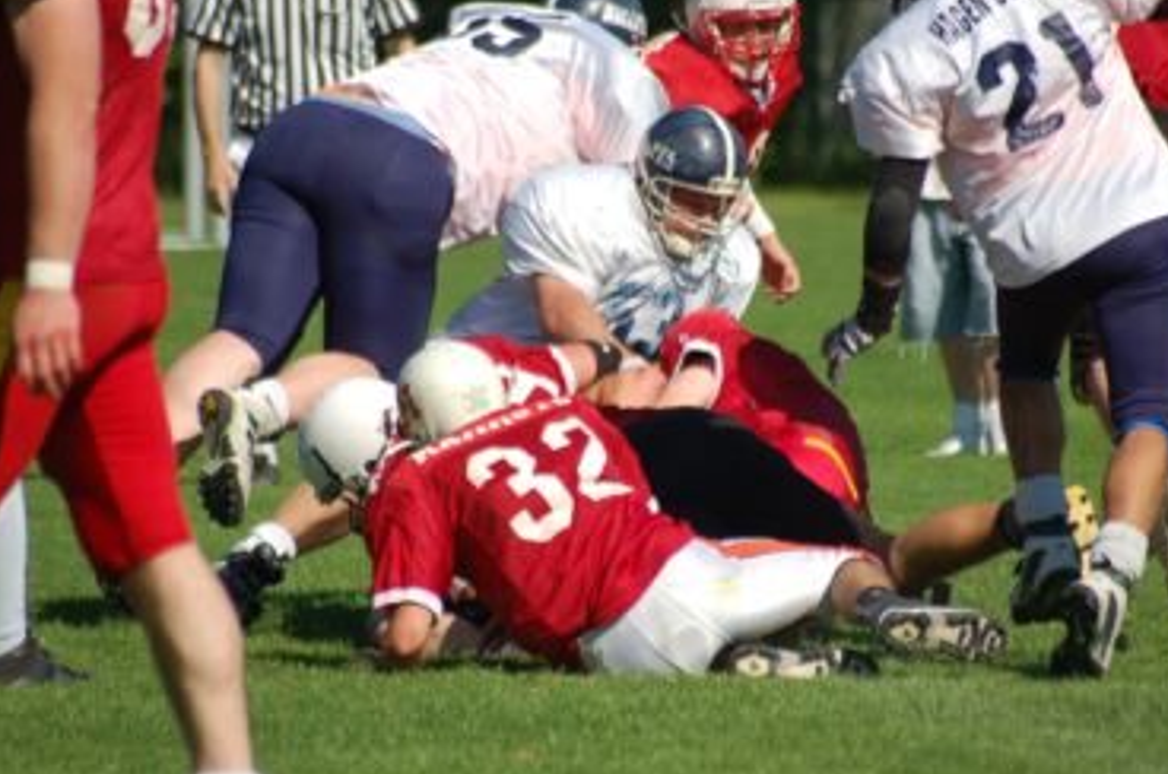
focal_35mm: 554
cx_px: 611
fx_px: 17943
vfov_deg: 2.5
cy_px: 403
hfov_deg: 3.7
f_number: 5.6
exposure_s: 1/1000
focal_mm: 300
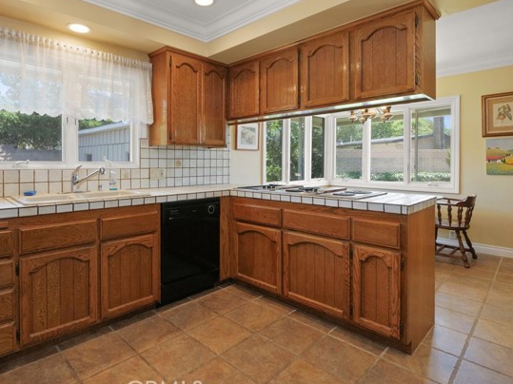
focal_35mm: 19
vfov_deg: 68.5
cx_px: 229
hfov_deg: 84.4
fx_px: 282
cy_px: 175
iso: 1000
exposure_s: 1/20
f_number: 8
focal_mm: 8
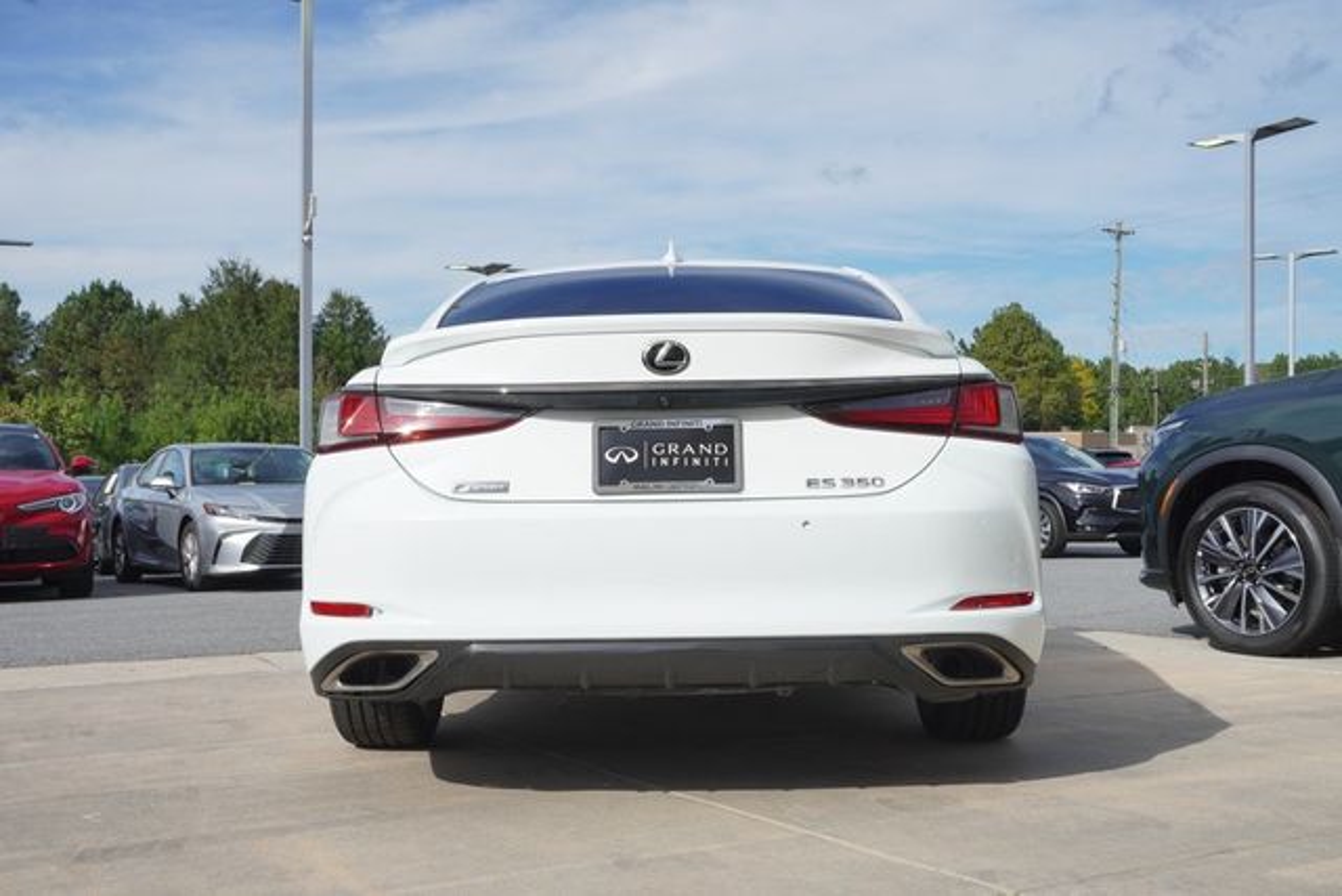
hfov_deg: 51.3
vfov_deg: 35.5
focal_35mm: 38
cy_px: 448
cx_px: 671
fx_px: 1398
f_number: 13
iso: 160
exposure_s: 1/200
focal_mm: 25
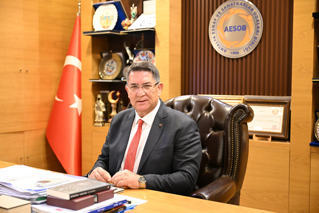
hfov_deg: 42.7
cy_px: 106
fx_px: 408
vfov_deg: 29.2
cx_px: 160
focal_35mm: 46
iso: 7200
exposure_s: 1/200
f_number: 2.8
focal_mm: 46
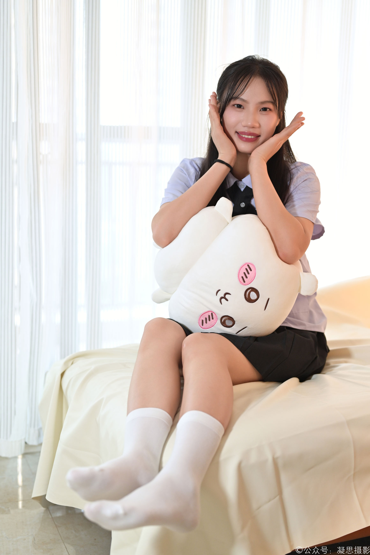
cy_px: 278
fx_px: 771
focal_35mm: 50
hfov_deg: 27.0
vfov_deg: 39.6
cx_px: 185
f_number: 2.5
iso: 1100
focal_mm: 50
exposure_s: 1/100
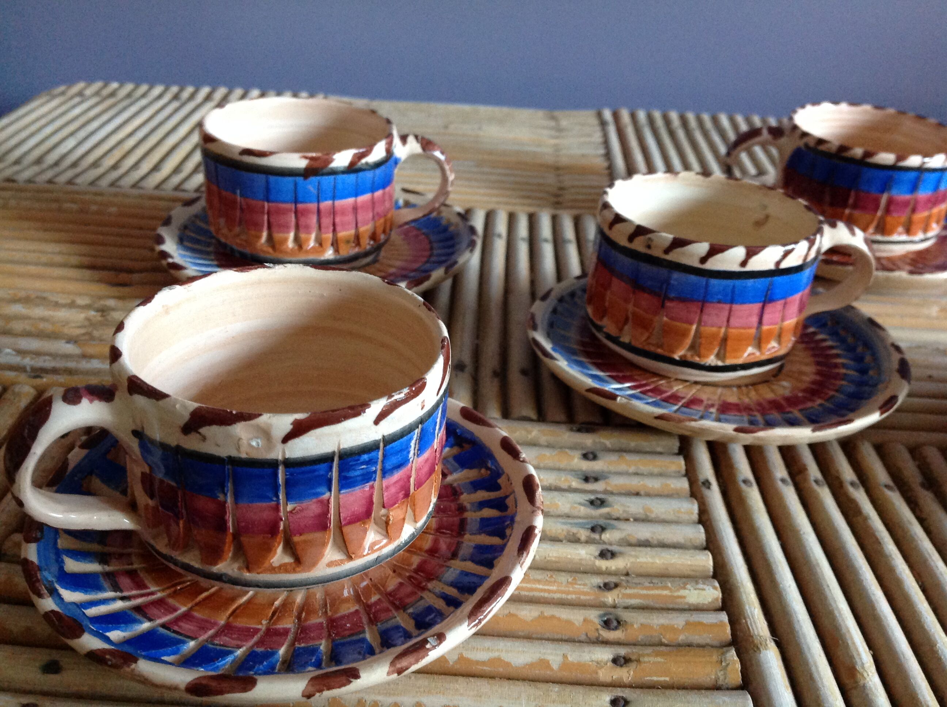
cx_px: 474
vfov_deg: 40.6
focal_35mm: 35
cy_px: 354
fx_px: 956
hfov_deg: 52.7
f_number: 2.4
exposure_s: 1/15
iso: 250
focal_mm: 4.28
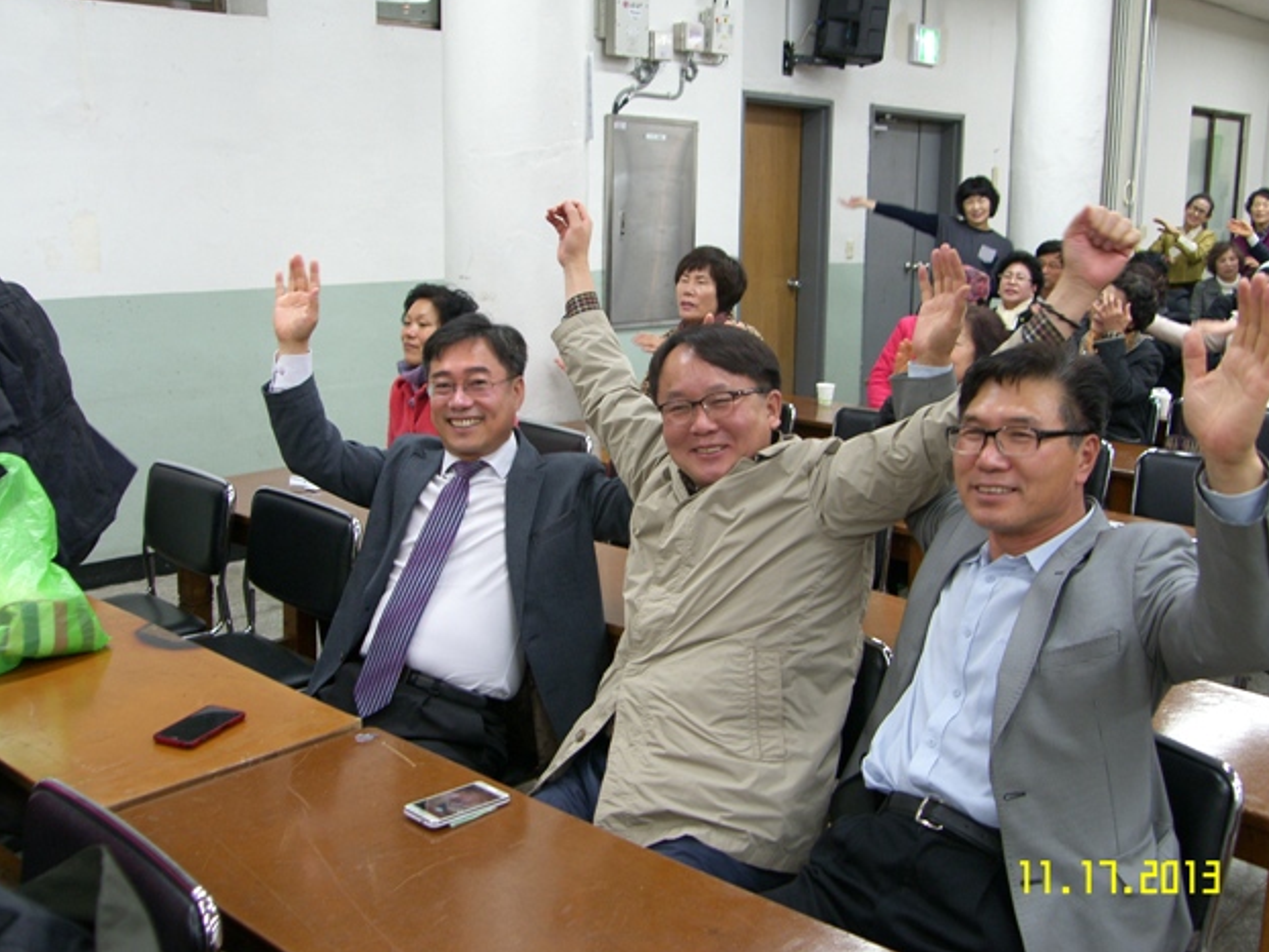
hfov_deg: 51.3
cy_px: 469
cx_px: 651
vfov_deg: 39.7
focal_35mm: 36
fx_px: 1320
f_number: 2.2
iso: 100
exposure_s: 1/30
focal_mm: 9
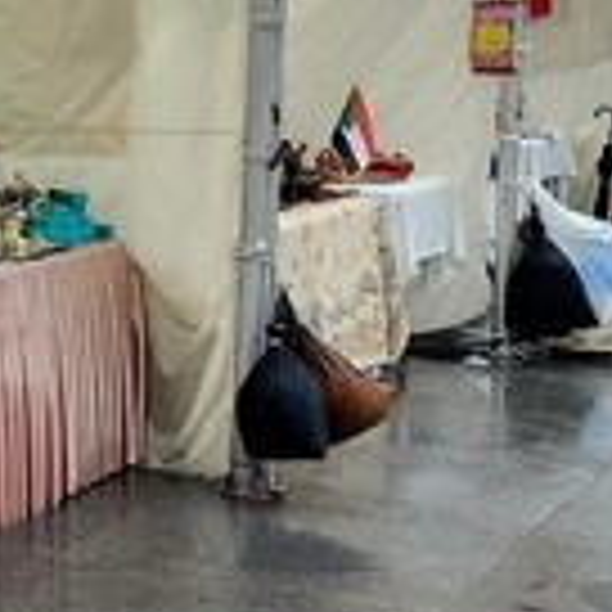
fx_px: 1800
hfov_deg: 14.9
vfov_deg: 19.1
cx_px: -684
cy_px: 108
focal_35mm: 90
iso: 250
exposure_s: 1/120
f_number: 1.8
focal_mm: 5.4
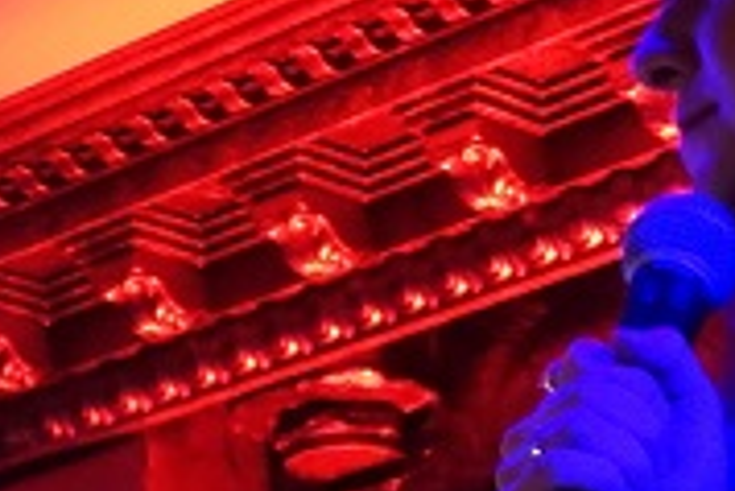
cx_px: -306
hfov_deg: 6.5
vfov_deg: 4.4
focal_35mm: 314
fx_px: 6416
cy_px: 642
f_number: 2.8
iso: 3200
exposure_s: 1/100
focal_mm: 25.7
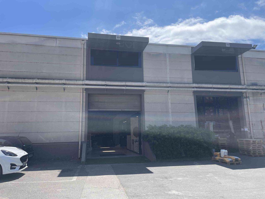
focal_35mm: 26
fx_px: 199
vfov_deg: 53.1
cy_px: 100
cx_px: 132
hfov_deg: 67.3
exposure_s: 1/2959
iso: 32
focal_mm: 4.2
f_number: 1.6
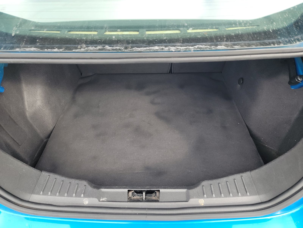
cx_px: 152
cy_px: 114
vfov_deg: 56.8
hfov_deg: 71.6
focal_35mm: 24
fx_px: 210
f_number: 1.8
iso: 74
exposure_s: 1/59
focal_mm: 6.7
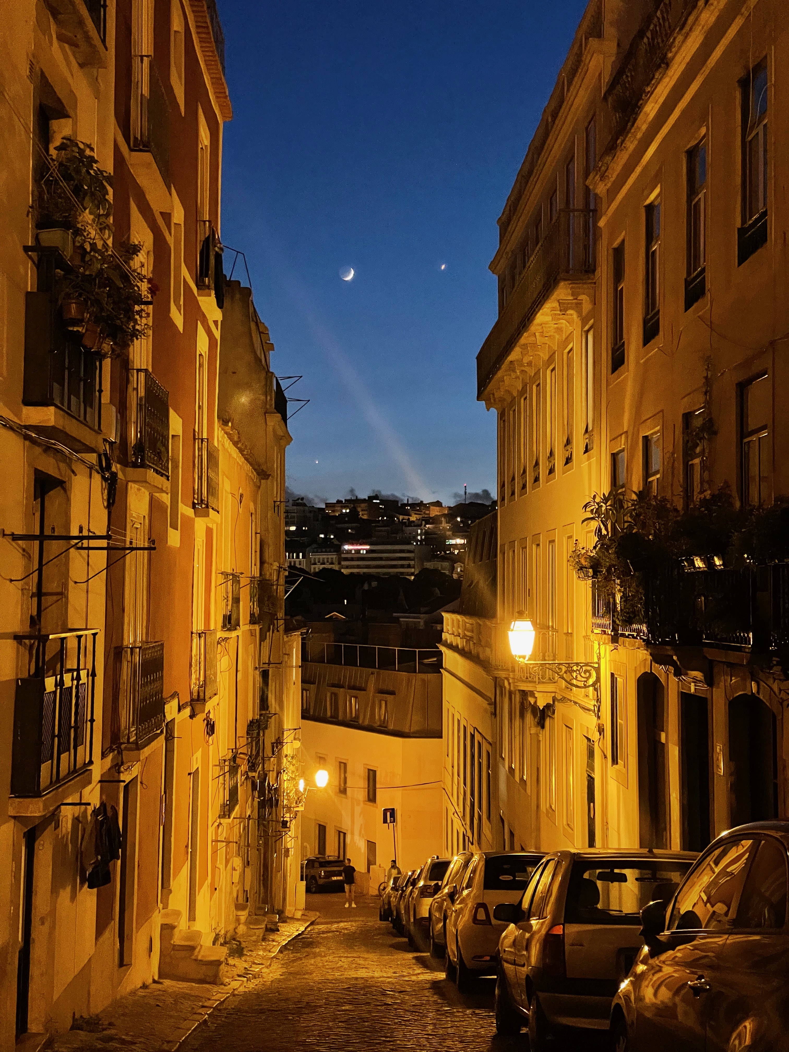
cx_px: 394
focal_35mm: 52
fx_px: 1580
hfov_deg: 28.0
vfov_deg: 36.8
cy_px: 526
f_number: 2
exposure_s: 1/20
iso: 1600
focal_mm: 6
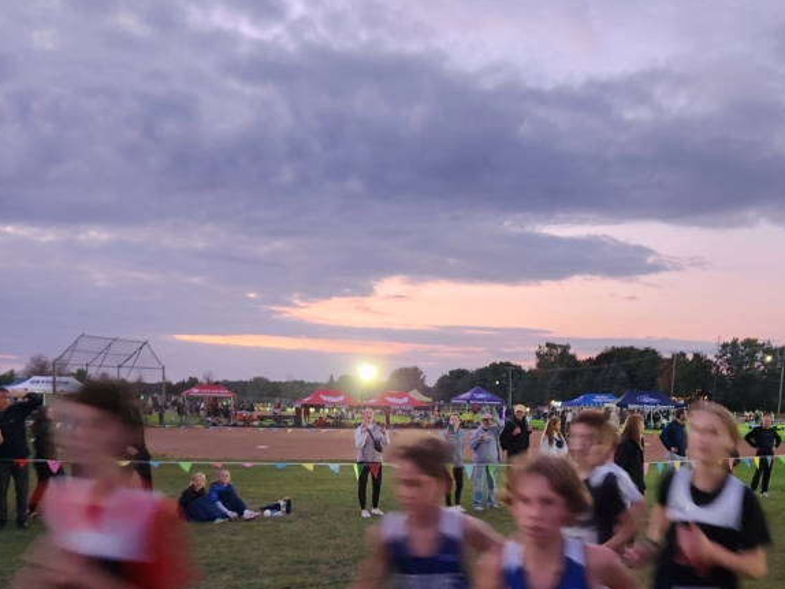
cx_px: 548
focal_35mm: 41
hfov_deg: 44.8
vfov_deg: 34.5
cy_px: 433
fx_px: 930
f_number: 1.8
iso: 500
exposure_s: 1/30
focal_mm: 5.4
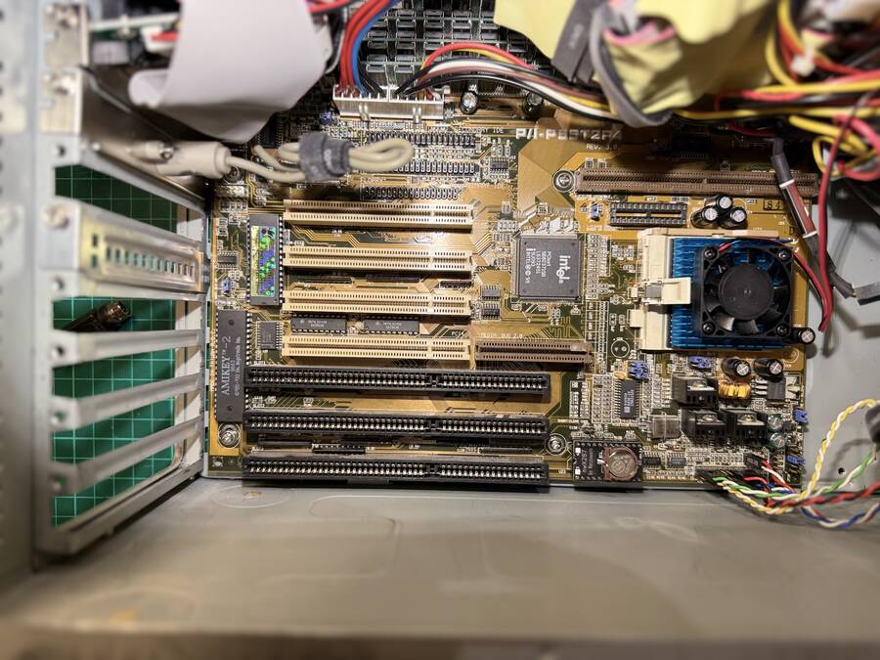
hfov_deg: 71.6
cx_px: 440
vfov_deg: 56.8
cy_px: 330
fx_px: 610
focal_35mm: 24
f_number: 1.78
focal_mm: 6.76
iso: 160
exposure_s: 1/98
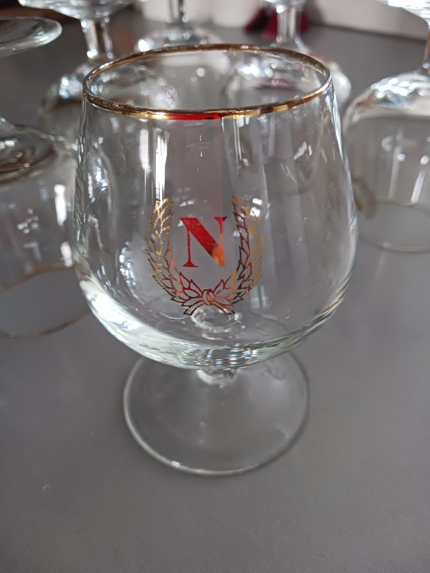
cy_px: 286
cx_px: 215
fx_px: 447
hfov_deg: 51.4
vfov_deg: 65.3
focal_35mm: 27
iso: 500
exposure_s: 1/20
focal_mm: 4
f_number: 1.8
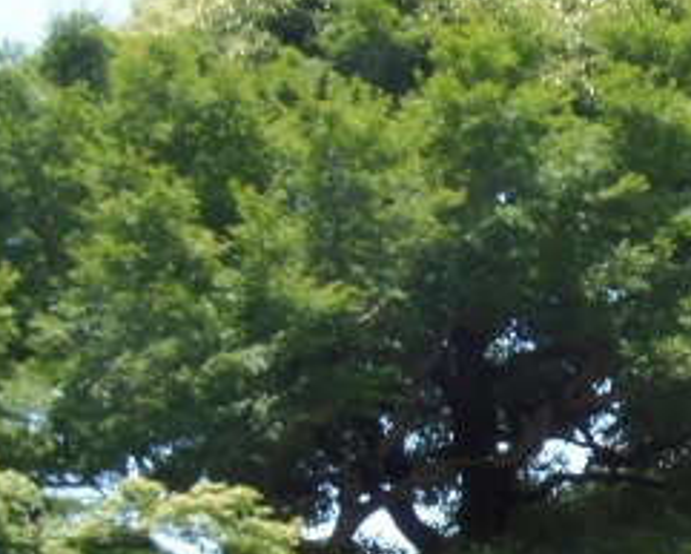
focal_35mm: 109
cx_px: 791
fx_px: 2230
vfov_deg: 13.9
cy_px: 560
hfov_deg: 17.0
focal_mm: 7.8
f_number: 3.6
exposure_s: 1/30
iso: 80
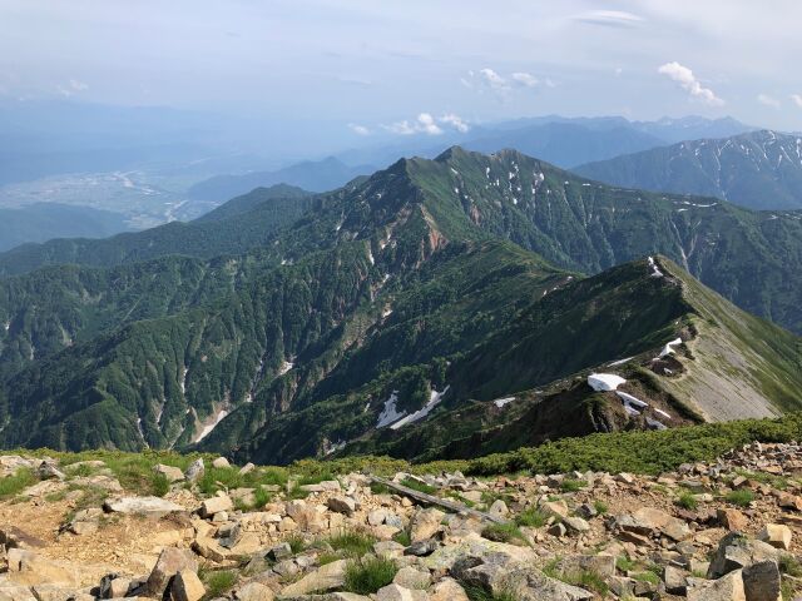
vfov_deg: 49.7
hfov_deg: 63.4
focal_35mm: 28
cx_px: 401
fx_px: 649
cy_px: 300
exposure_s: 1/2000
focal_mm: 3.99
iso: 20
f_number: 1.8
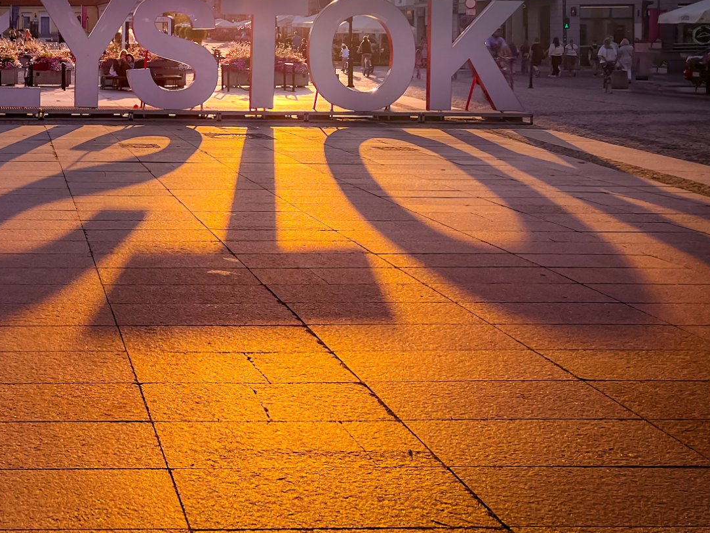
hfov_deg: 37.2
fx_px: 985
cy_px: 142
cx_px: 74
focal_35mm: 48
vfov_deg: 29.9
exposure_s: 1/4000
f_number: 1.5
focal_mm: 5.7
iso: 50
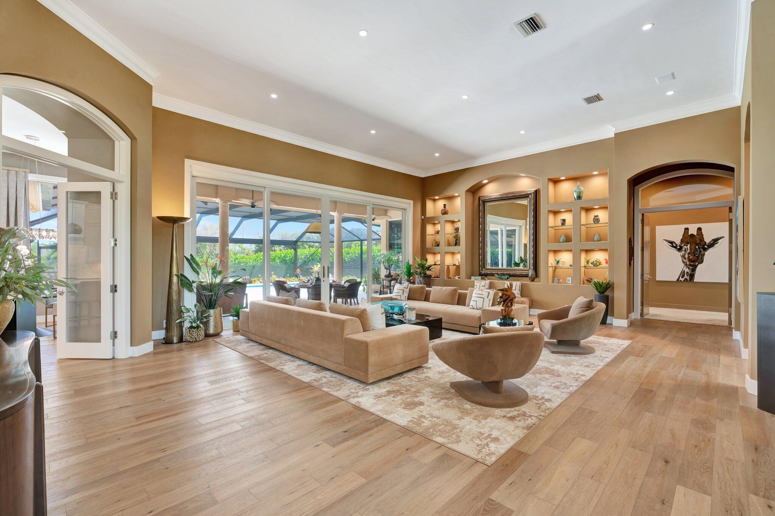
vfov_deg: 73.7
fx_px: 344
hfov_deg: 96.7
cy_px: 258
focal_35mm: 16
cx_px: 388
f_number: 5.6
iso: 100
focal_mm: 16
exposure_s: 1/3.33
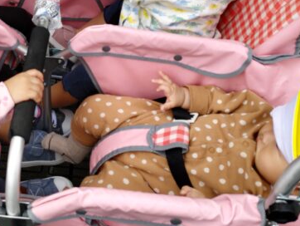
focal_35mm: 56
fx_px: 486
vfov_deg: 25.1
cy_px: 12
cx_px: 75
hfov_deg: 33.6
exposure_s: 1/204
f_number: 1.79
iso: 50
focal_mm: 4.8
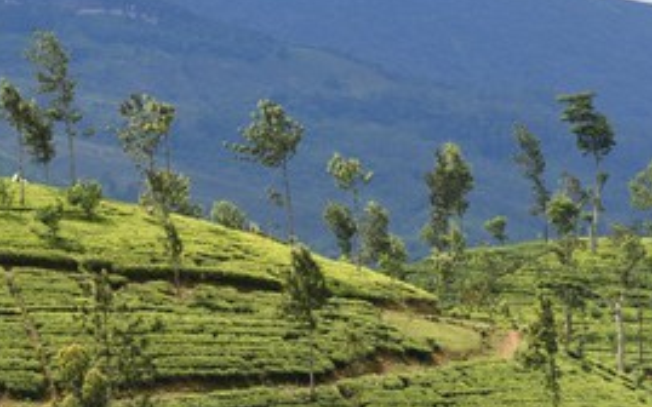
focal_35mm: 215
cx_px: 184
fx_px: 3820
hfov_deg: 9.7
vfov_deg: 6.1
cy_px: 90
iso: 200
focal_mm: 135
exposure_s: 1/250
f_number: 10
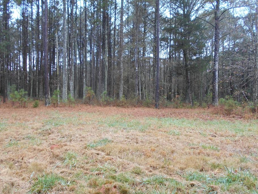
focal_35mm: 29
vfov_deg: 48.2
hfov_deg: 61.6
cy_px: 98
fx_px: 216
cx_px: 118
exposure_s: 1/30
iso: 80
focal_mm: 4.6
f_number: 3.2
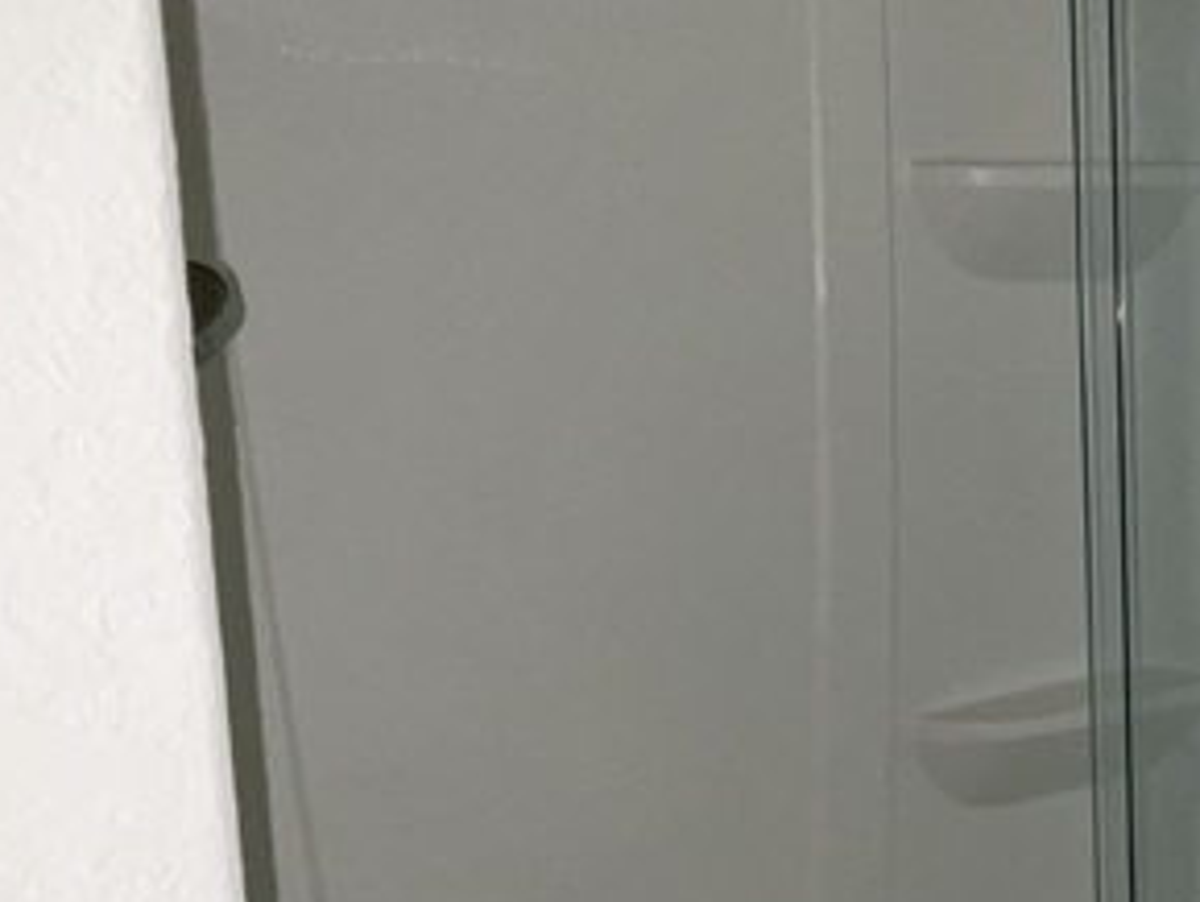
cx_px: 1208
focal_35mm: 64
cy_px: 592
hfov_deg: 28.3
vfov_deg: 22.9
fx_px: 2220
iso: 80
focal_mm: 3
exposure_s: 1/60
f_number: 1.8
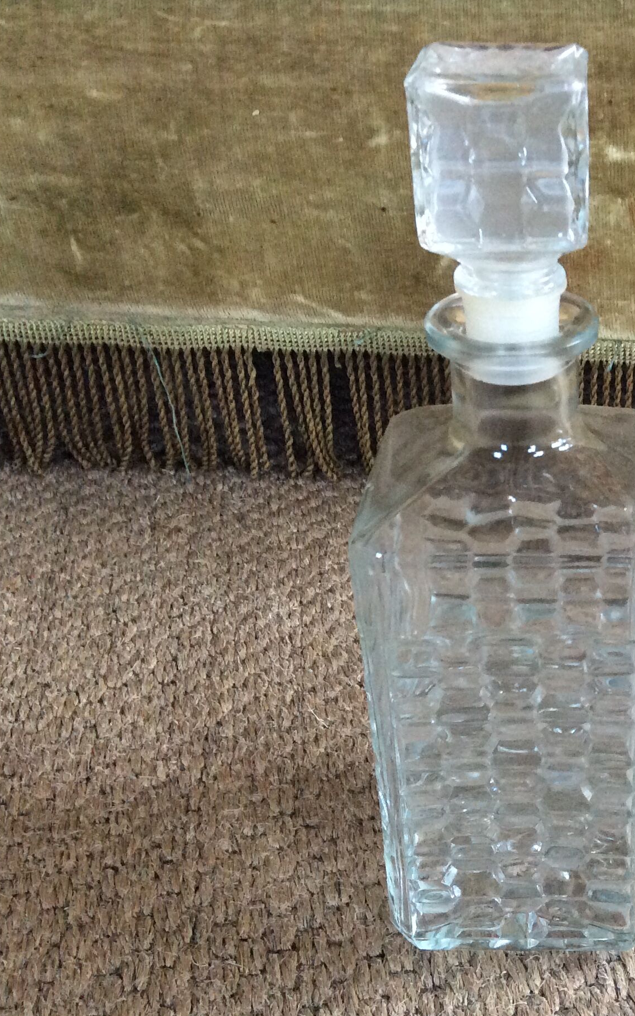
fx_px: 1329
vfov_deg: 41.8
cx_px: 615
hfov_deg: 25.7
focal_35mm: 48
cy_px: 511
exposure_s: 1/25
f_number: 2.4
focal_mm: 3.3
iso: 200
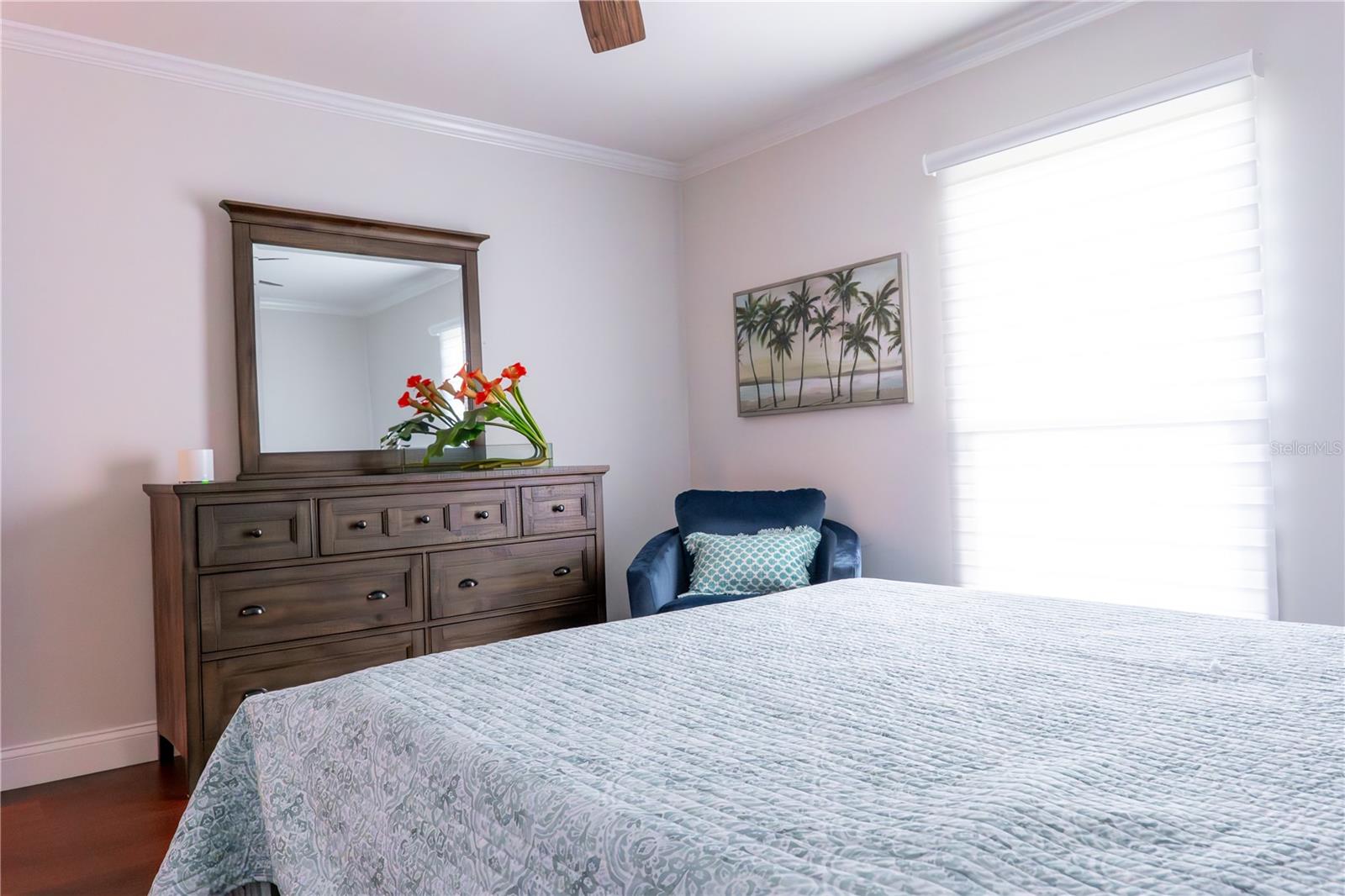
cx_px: 672
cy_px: 448
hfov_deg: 71.5
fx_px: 934
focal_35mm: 25
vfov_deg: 51.3
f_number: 7.1
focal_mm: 24
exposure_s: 1/125
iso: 16000
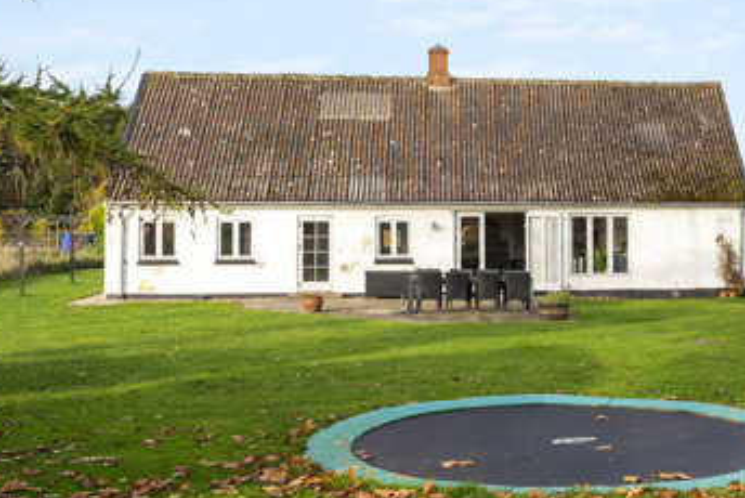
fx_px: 1118
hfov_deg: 35.4
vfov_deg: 25.0
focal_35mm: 54
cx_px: 617
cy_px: 193
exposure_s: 1/100
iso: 200
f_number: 8
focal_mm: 31
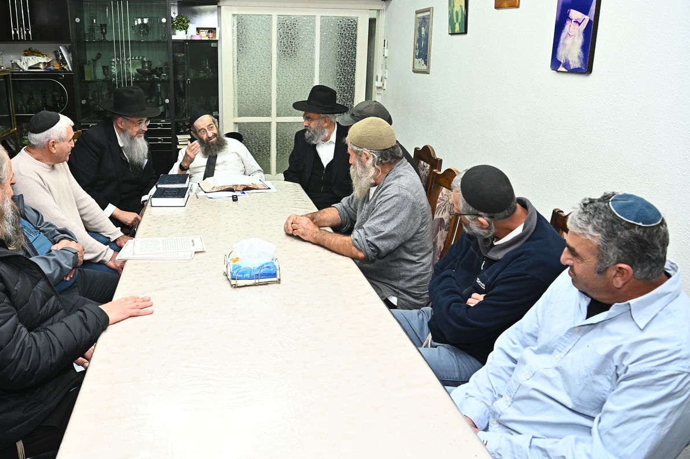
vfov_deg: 46.3
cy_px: 207
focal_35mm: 28
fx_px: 536
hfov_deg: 65.2
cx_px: 294
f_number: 6.3
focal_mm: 24
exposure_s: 1/200
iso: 1600
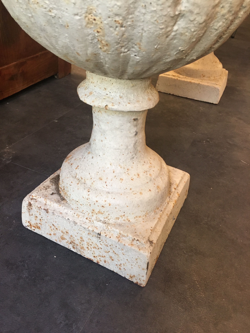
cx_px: 125
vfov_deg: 61.7
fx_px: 279
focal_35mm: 29
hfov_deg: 48.2
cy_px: 166
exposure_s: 1/33
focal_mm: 4.15
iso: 200
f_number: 2.2
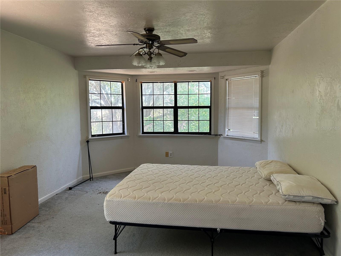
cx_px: 170
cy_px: 128
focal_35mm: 26
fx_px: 256
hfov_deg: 67.3
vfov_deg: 53.1
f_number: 1.5
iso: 80
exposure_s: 1/121
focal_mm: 5.7
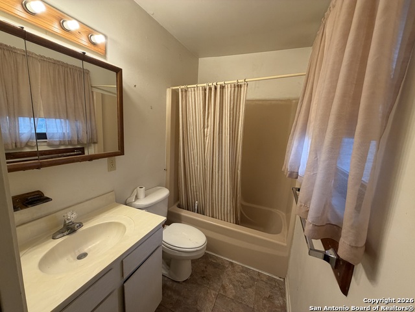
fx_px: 168
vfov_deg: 85.7
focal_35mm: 14
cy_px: 156
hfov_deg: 102.1
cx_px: 208
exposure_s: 1/120
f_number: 2.2
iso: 250
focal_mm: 2.22
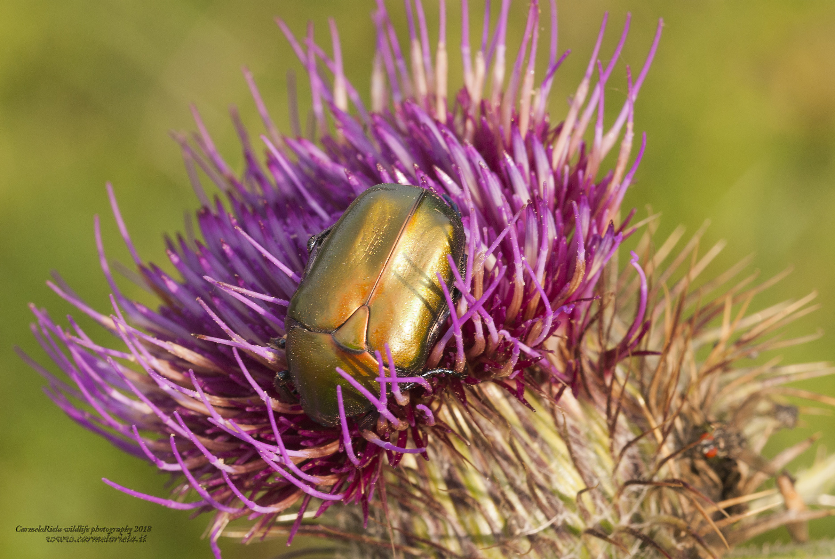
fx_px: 3658
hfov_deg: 13.0
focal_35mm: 158
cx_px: 418
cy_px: 280
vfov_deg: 8.7
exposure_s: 1/40
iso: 160
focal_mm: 105
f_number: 18
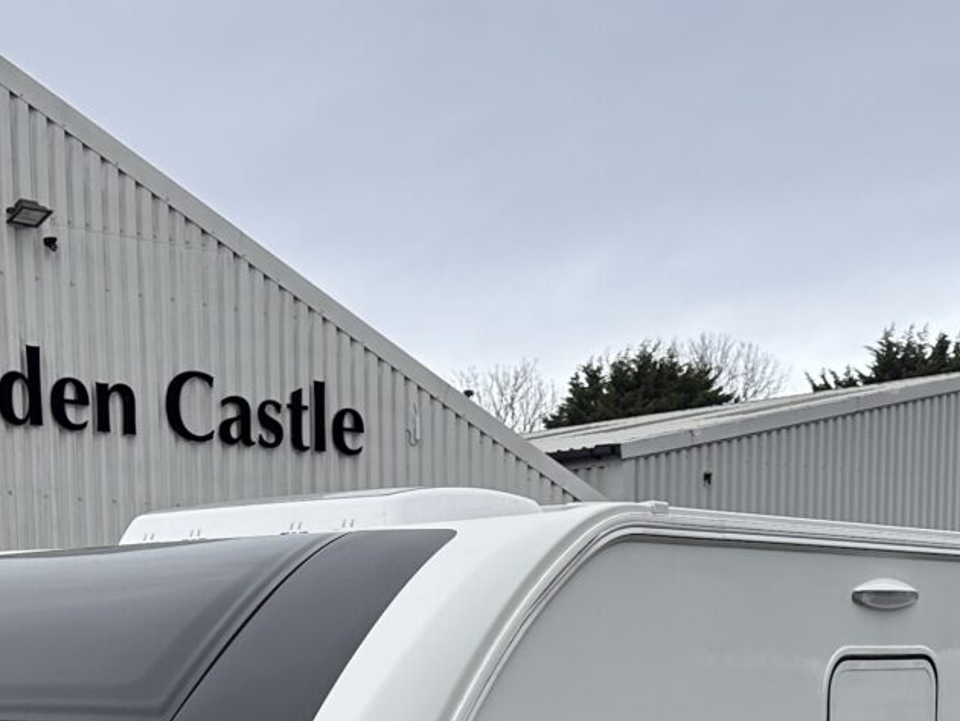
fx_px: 2164
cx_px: 340
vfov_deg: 17.7
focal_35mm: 78
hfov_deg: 24.9
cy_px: 948
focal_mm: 6.86
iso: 80
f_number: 1.78
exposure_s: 1/1412
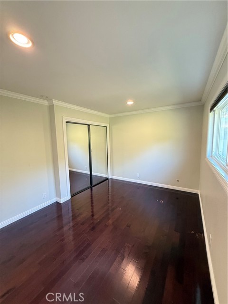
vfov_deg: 102.1
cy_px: 152
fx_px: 123
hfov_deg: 85.7
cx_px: 114
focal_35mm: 14
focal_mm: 2.22
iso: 320
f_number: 2.2
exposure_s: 1/60
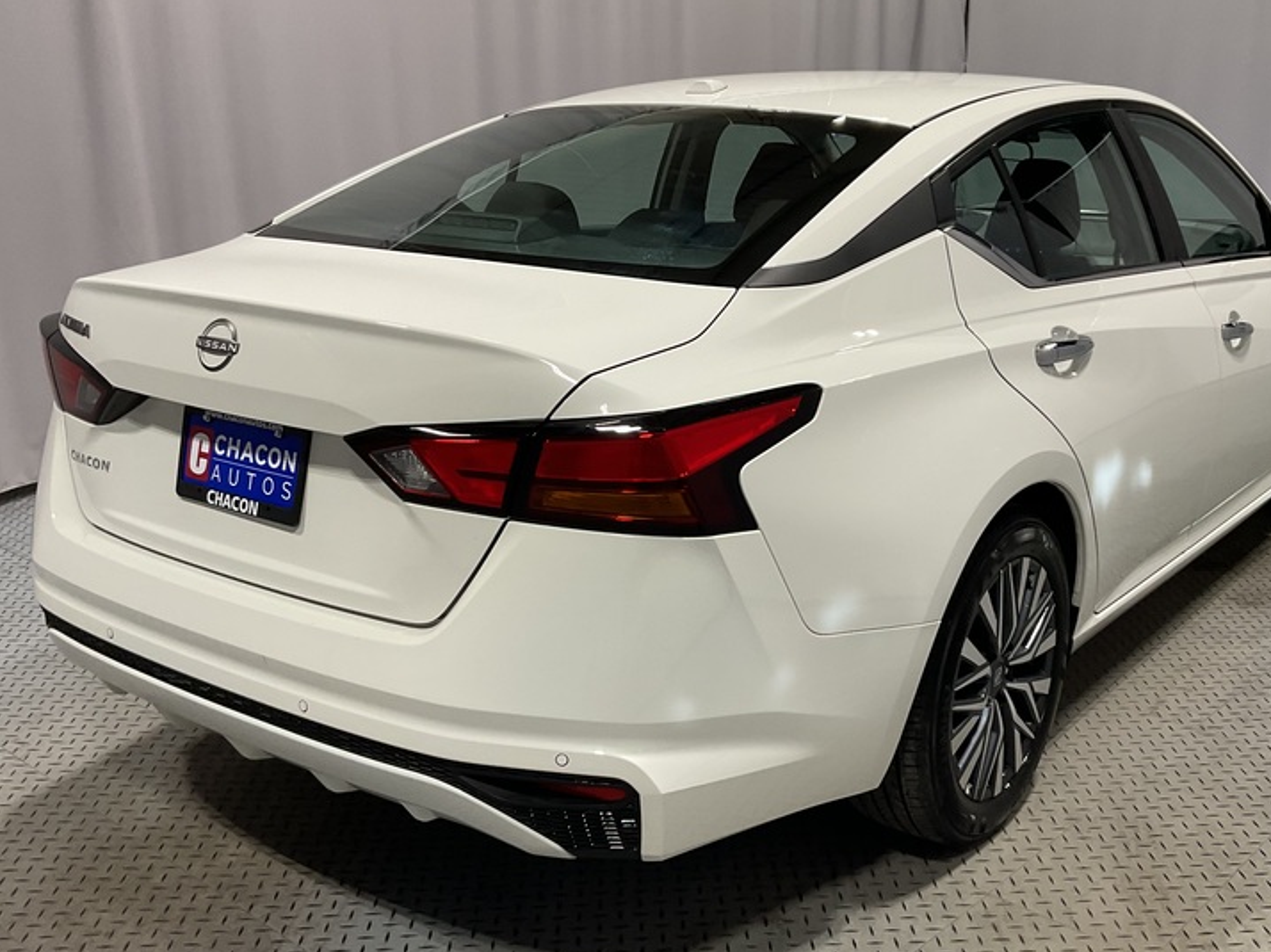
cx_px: 710
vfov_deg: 36.8
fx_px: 1431
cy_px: 493
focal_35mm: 39
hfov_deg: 47.8
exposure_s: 1/100
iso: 50
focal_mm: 3
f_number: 1.8
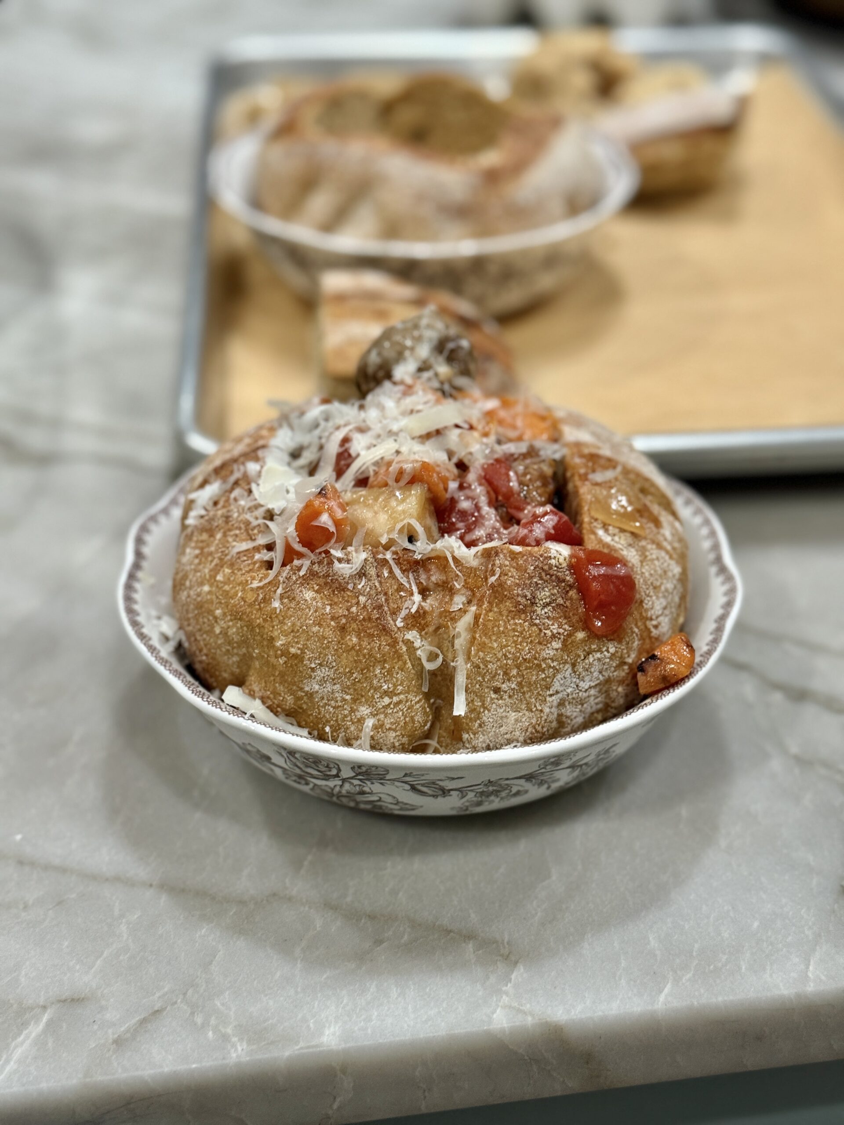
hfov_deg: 30.3
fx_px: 1560
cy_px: 562
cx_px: 422
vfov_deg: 39.7
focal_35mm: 48
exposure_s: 1/40
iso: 200
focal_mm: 6.76
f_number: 1.78
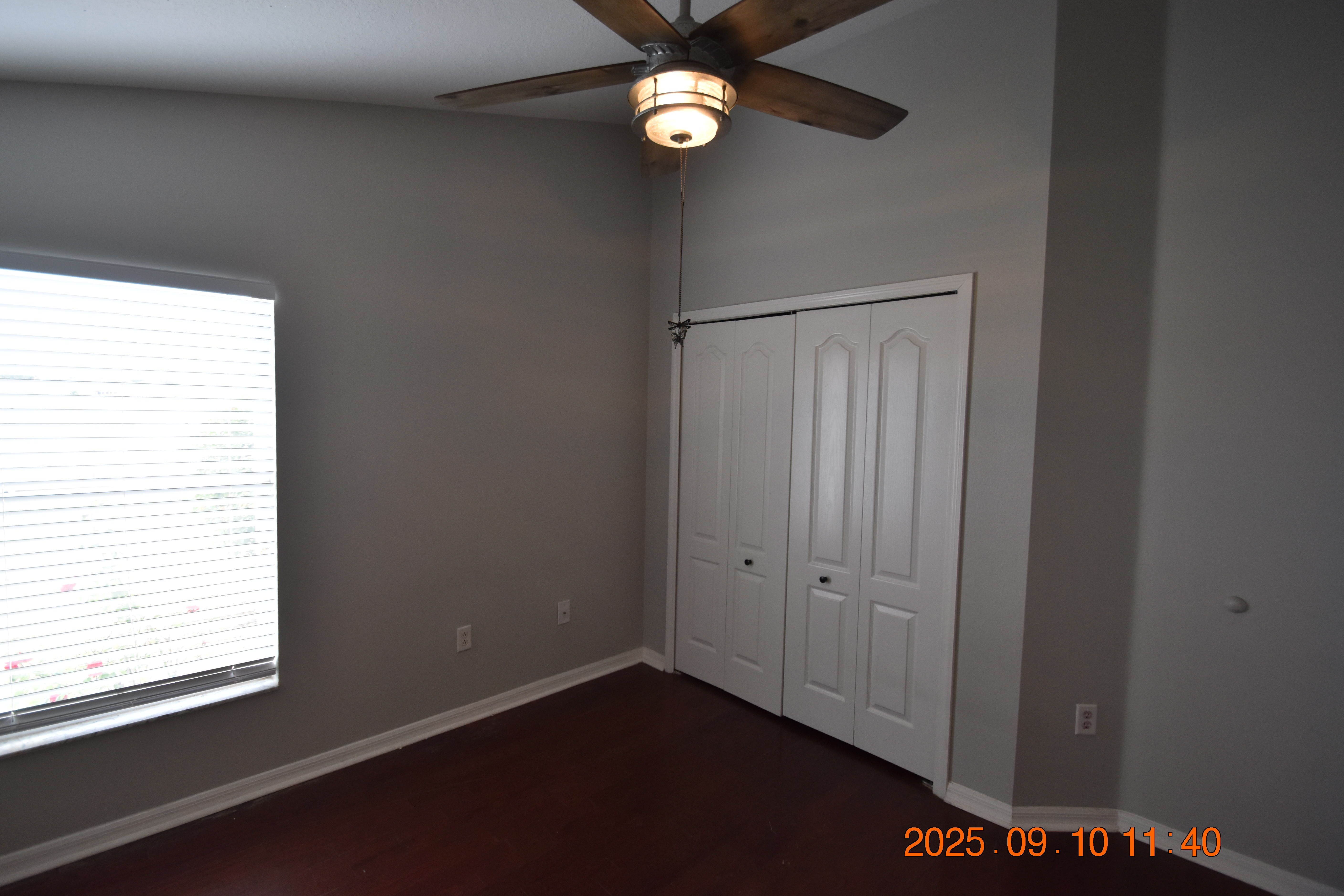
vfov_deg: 73.7
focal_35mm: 16
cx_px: 640
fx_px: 597
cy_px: 436
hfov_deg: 96.7
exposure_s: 1/250
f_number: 3.5
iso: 800
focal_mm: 10
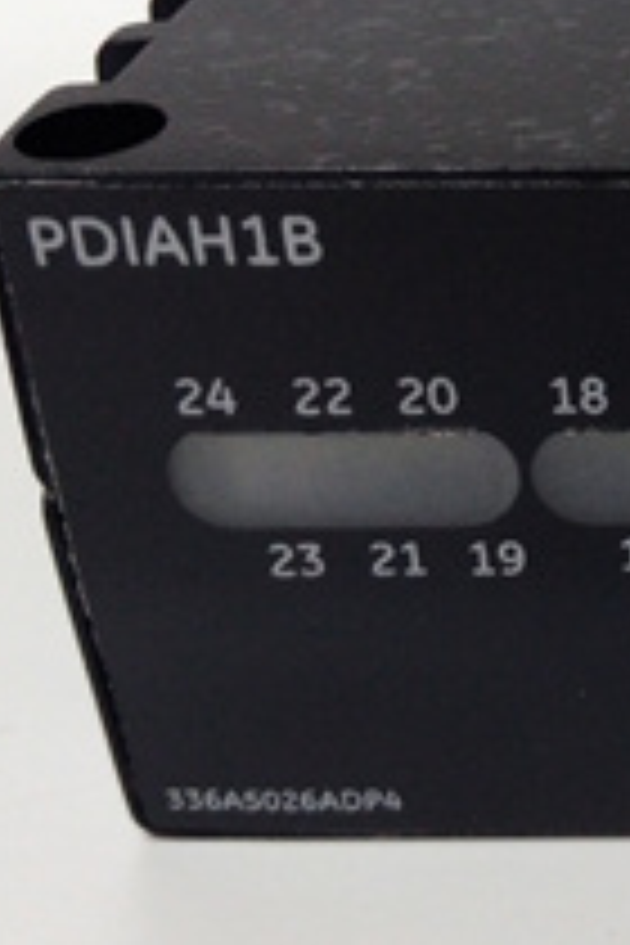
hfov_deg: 18.5
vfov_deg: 29.8
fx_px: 1759
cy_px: 286
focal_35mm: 67
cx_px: 882
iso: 261
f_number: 2
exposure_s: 1/33
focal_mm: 3.79
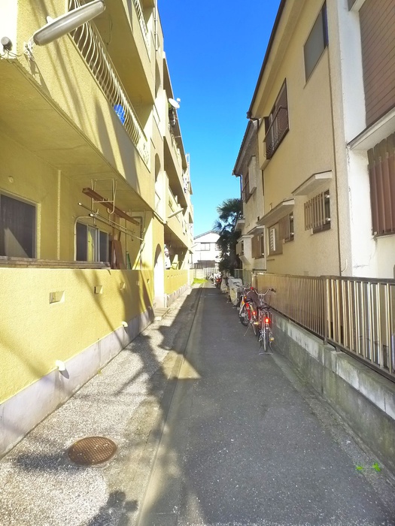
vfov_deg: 71.6
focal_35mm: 24
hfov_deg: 56.8
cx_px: 198
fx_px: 365
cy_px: 263
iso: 400
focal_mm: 5.1
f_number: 4
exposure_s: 1/400
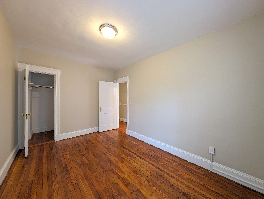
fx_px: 92
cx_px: 132
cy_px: 100
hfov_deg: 110.5
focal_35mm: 12
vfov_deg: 94.6
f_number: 1.95
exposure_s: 1/24
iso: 88
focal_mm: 2.23
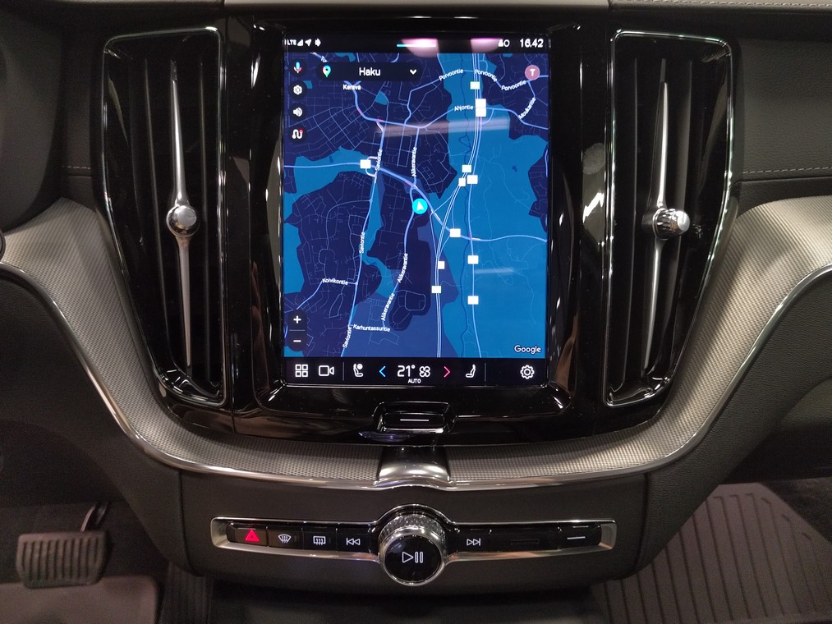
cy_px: 312
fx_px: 697
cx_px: 416
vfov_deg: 48.2
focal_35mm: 29
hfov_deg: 61.7
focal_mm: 5.52
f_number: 1.9
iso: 3631
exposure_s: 1/33.3
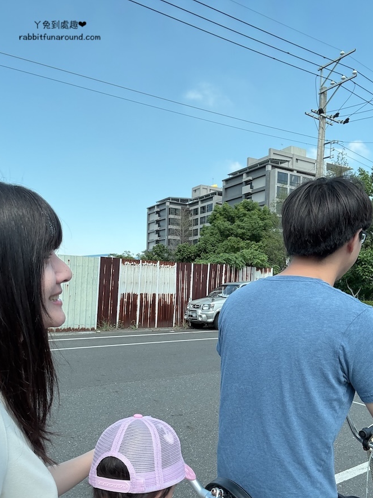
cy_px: 281
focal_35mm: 26
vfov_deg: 67.1
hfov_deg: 53.0
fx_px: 374
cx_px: 186
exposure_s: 1/458
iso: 32
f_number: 1.9
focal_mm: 2.69
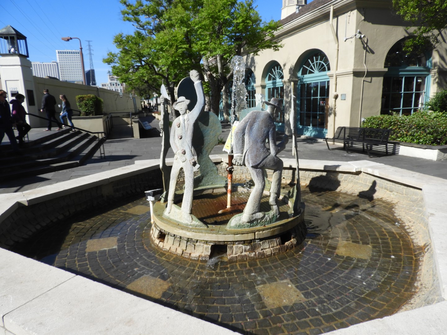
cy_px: 168
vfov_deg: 56.8
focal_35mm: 24
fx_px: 310
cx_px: 224
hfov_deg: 71.6
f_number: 3.3
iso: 100
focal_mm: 4.3
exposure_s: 1/1250
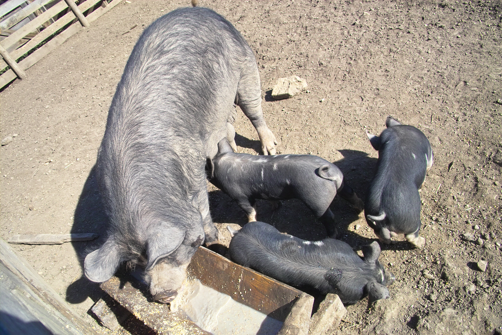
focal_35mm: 31
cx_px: 251
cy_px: 168
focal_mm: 18
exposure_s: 1/350
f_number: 5.6
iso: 100
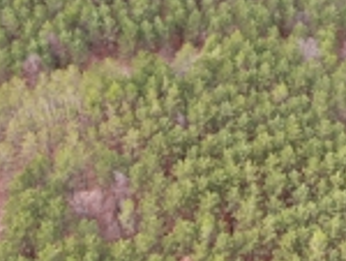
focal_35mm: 64
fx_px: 641
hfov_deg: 30.2
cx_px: 180
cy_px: -49
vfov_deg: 21.4
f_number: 2.8
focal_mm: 4.39
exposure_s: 1/200
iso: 100
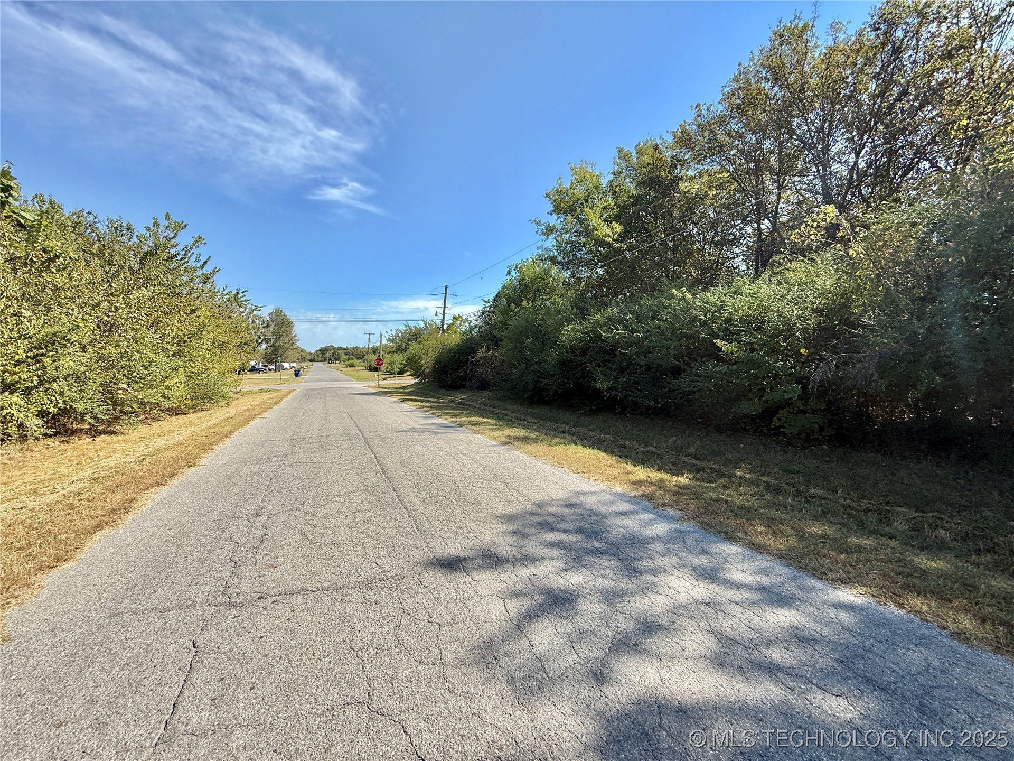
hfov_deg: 102.1
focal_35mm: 14
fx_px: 410
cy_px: 380
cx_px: 507
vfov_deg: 85.7
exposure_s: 1/1613
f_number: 2.2
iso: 50
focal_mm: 2.22
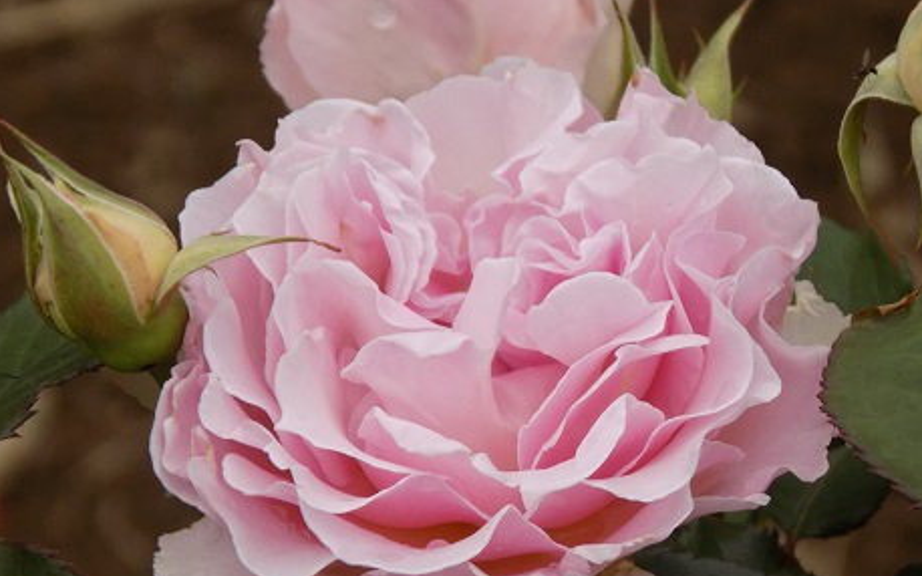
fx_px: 9998
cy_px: 324
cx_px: 443
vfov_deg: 3.3
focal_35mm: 398
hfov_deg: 5.3
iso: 220
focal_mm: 63.7
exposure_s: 1/60
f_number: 5.9
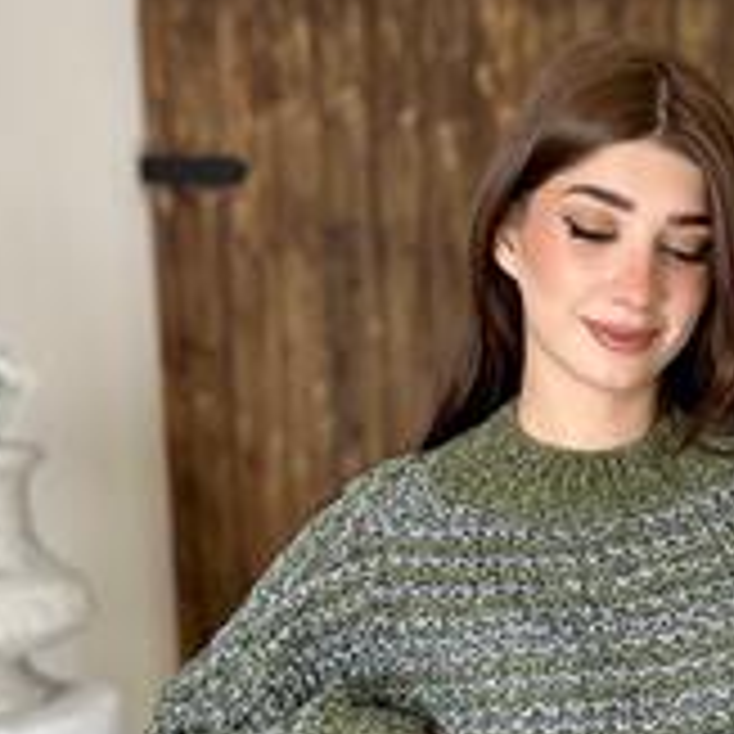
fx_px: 1559
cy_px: 639
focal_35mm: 65
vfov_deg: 25.8
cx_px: 639
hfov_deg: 25.8
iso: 32
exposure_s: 1/121
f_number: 1.9
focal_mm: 2.69
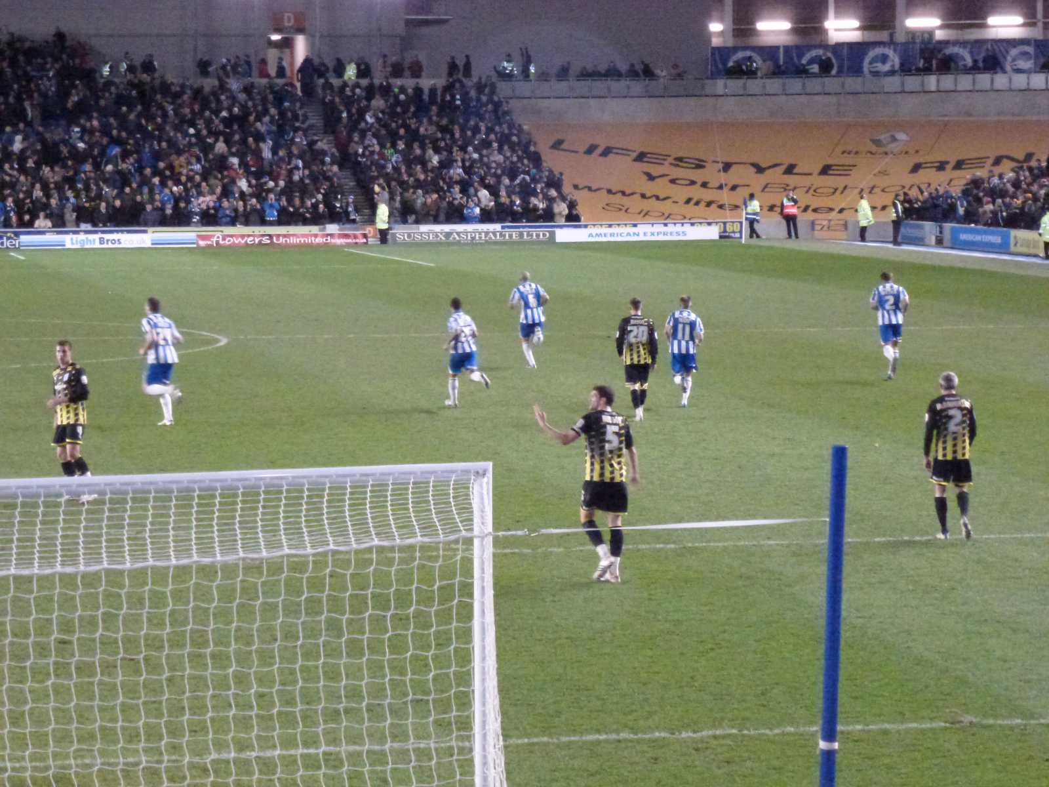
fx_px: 3667
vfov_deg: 12.2
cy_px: 394
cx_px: 524
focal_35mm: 121
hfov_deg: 16.3
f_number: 5.1
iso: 1600
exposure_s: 1/60
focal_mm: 21.7
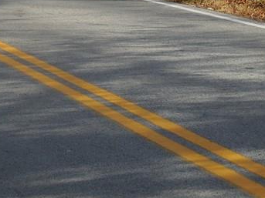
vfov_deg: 8.0
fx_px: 1393
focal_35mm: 182
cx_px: -11
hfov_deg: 10.8
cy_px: -97
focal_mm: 11
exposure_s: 1/400
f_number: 4.5
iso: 125
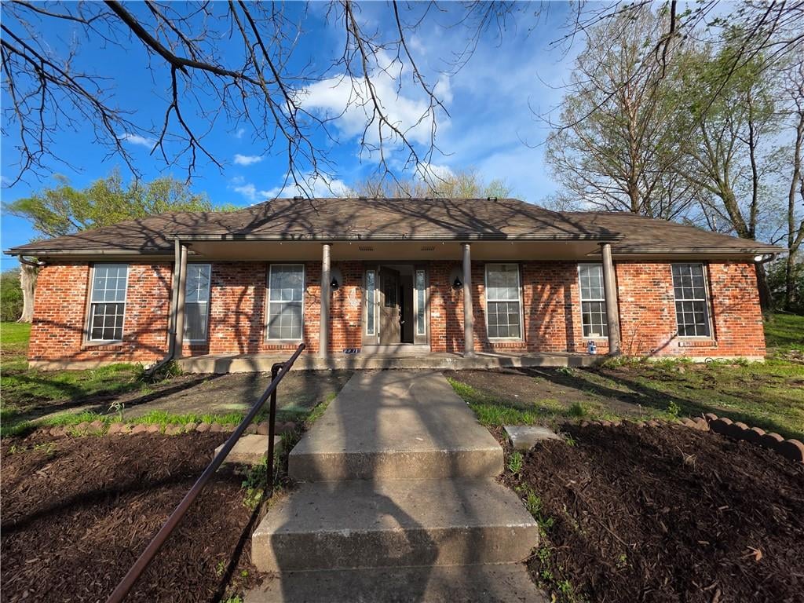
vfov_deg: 89.9
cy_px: 302
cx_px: 402
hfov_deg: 106.2
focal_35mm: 13
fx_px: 302
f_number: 1.9
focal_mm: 2.2
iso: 40
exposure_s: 1/1290
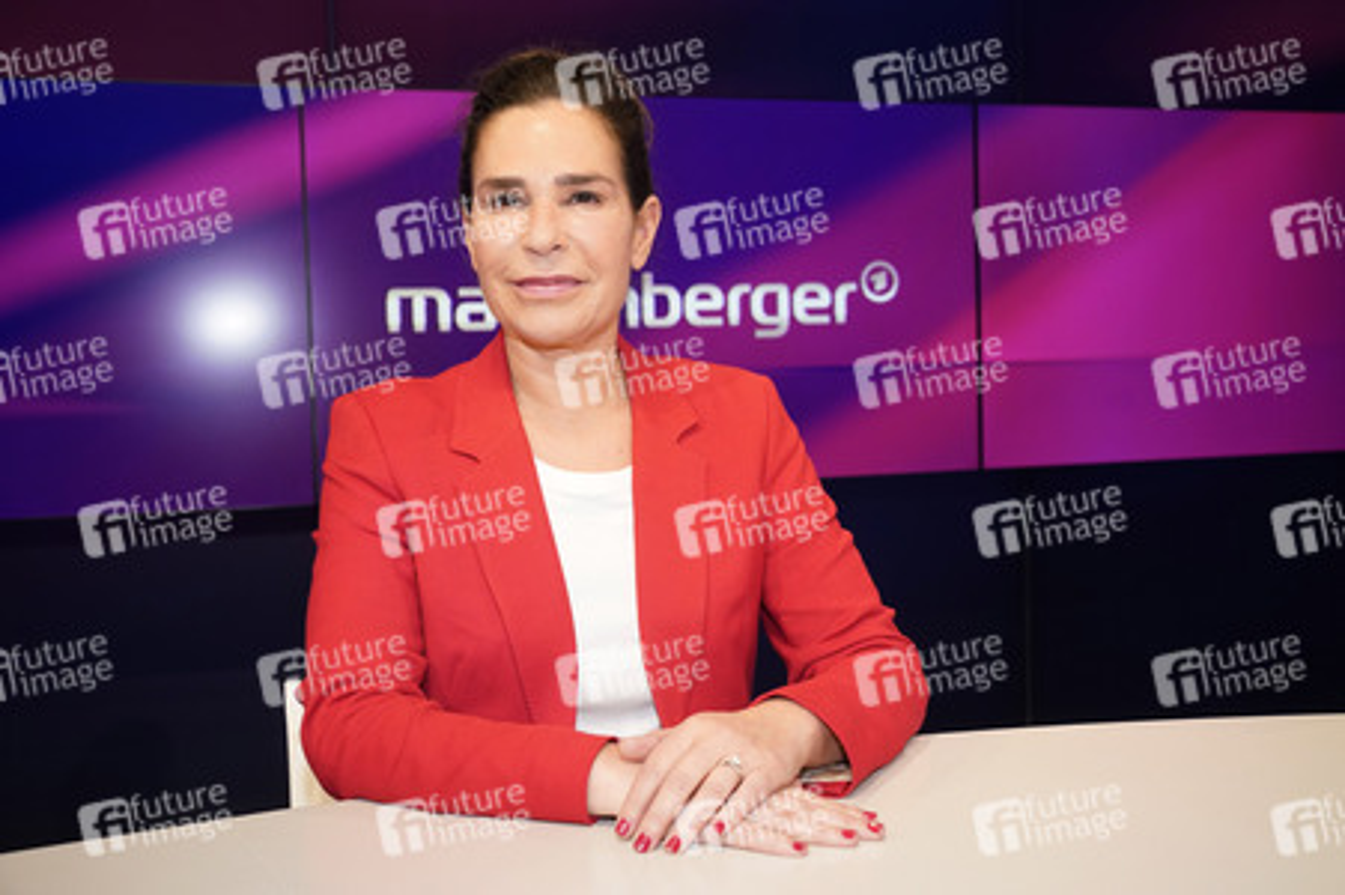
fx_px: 1419
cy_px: 448
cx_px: 672
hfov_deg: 50.7
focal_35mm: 38
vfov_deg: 35.0
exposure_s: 1/125
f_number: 5
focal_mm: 38
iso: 2000
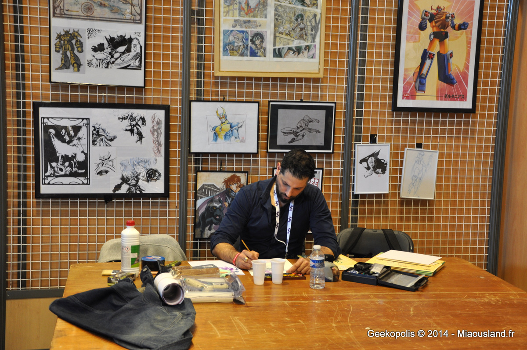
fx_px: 746
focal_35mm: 51
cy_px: 175
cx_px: 264
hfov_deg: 38.9
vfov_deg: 26.4
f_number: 4.2
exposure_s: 1/15
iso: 560
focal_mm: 34
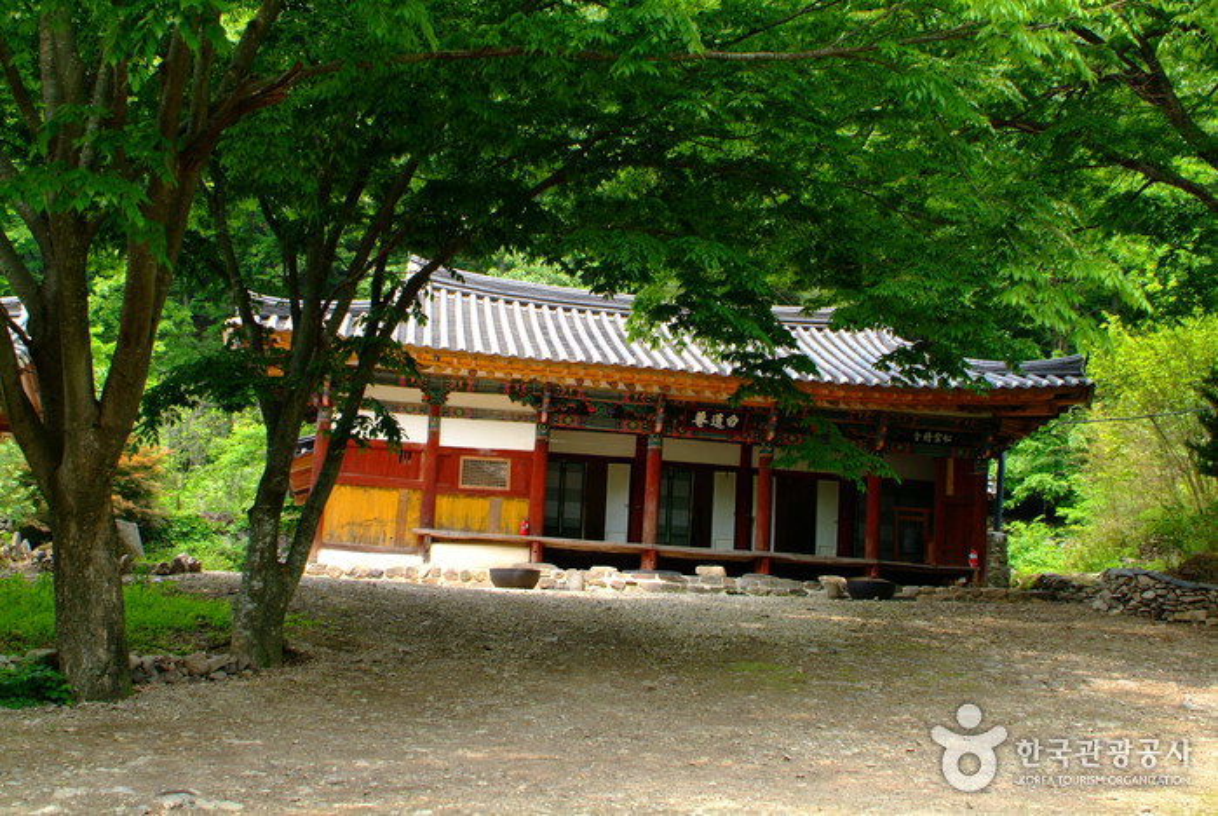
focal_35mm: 42
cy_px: 408
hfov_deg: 46.3
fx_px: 1423
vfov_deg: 32.0
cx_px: 609
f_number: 5.6
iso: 200
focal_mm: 28
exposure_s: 1/90
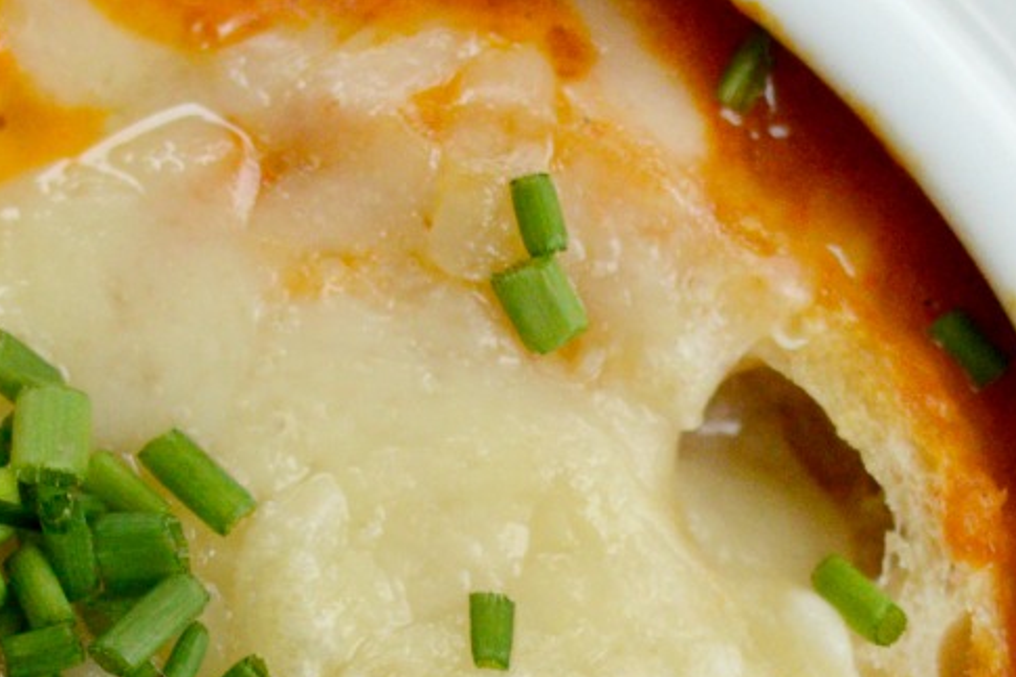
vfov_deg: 6.0
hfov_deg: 9.0
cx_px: 392
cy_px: 705
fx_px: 6432
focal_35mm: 228
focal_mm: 50
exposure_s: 1/1000
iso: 1800
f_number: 3.2
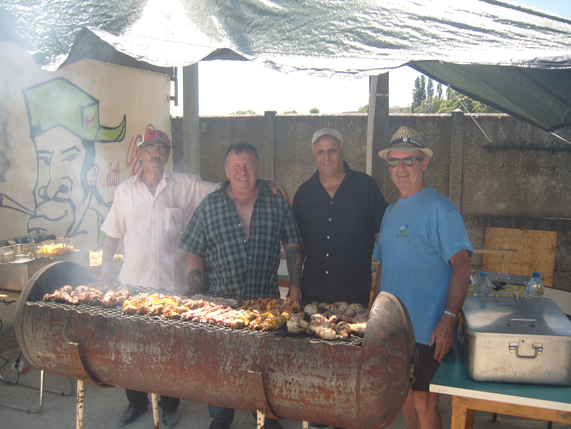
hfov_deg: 52.6
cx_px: 286
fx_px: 577
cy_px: 214
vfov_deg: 40.7
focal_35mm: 35
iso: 80
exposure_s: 1/90
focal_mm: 7.4
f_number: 7.1
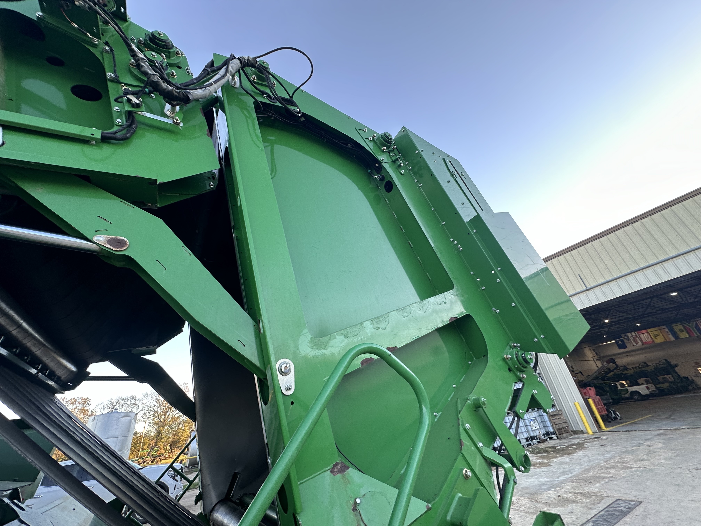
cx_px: 350
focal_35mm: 14
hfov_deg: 102.1
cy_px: 263
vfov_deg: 85.7
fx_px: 284
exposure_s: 1/99
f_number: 2.2
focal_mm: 2.22
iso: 64
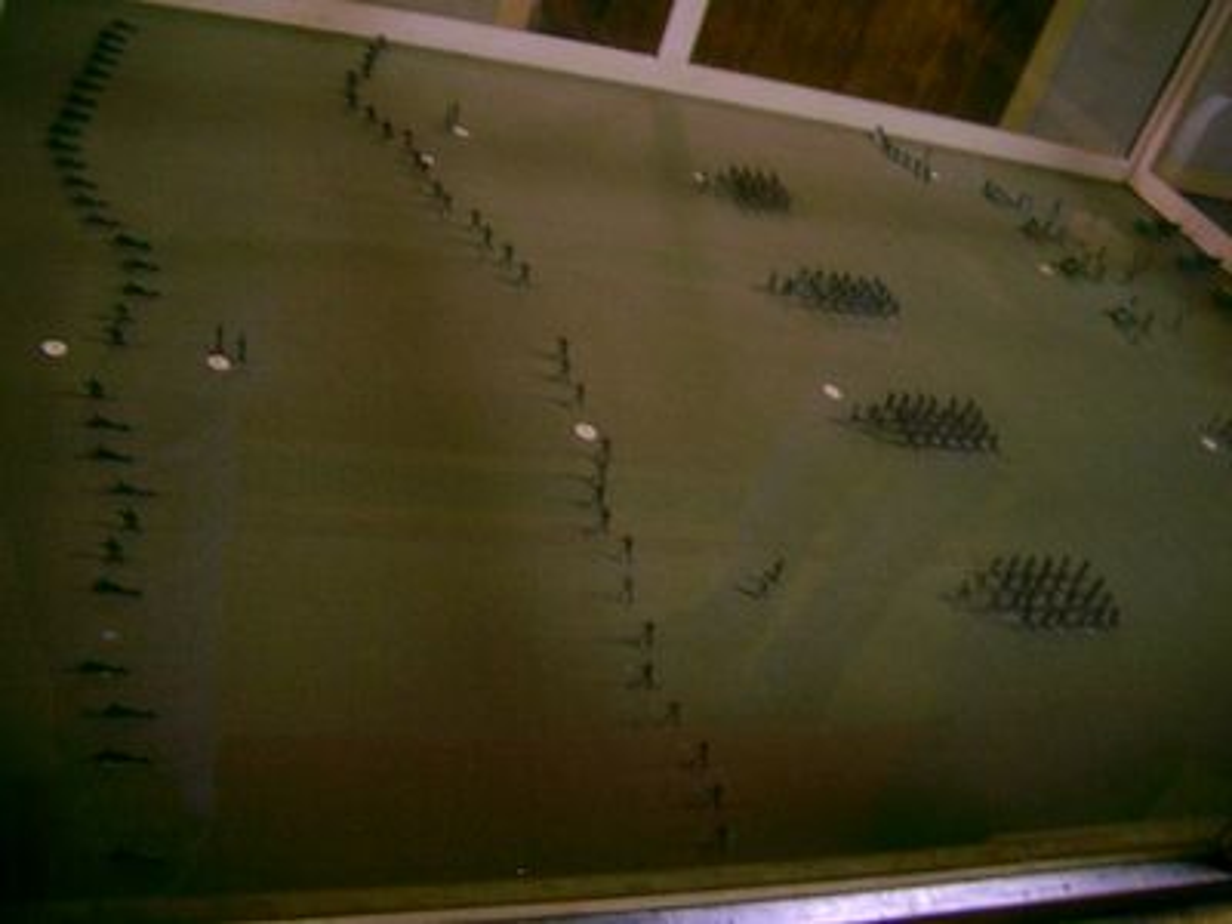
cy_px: 462
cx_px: 616
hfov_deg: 50.1
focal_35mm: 37
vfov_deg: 38.7
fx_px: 1317
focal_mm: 7.6
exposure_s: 1/8
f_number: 2.6
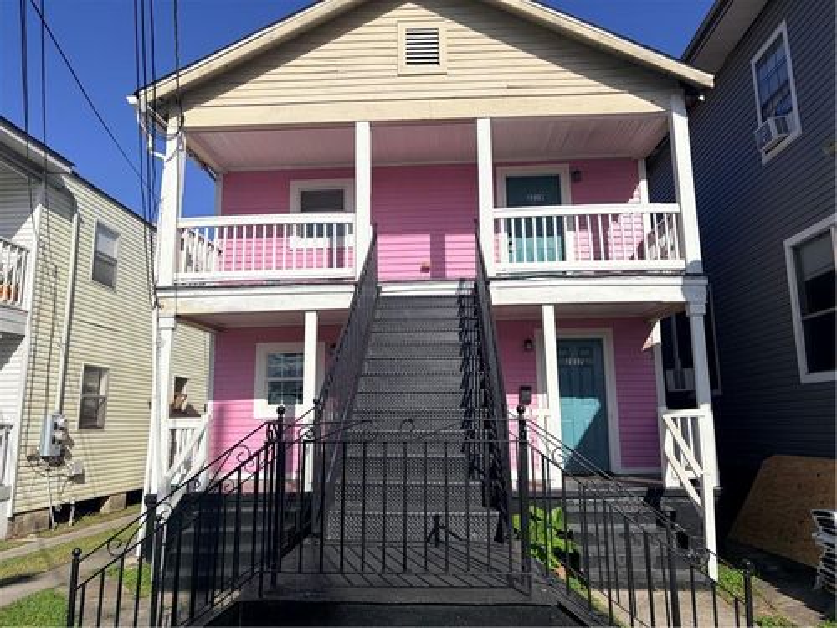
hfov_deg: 67.3
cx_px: 418
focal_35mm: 26
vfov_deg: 53.1
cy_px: 314
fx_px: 629
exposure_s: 1/6993
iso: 50
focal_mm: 5.96
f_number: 1.6
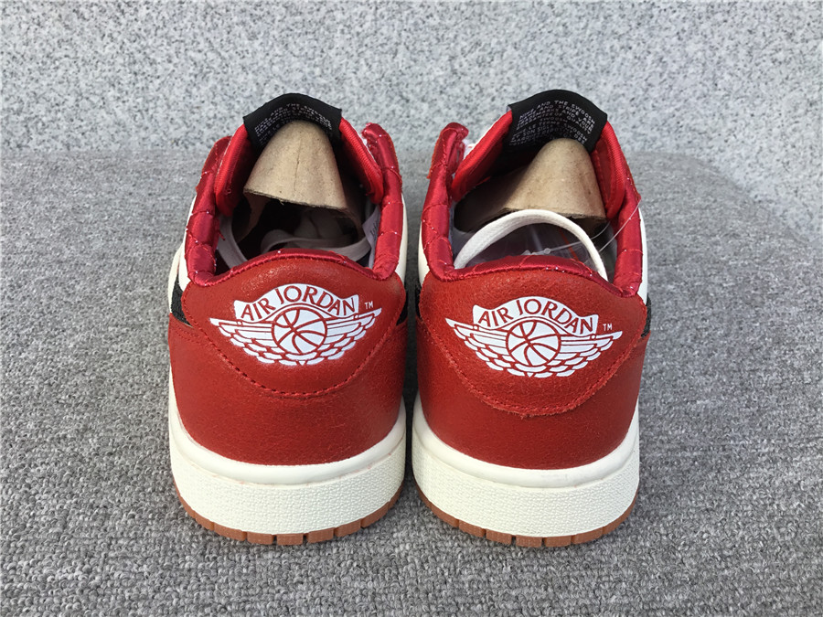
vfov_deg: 45.4
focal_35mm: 31
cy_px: 308
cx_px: 412
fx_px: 737
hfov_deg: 58.4
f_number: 2.4
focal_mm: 3.3
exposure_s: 1/157
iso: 25
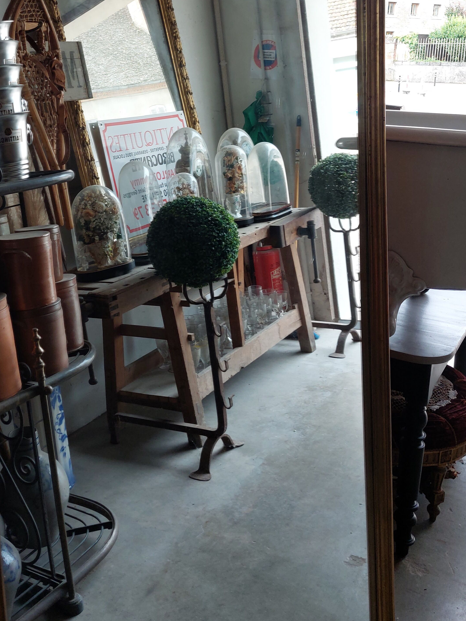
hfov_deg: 36.3
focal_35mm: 39
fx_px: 700
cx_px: 139
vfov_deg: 46.7
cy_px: 181
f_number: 1.8
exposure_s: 1/120
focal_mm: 5.23
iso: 64
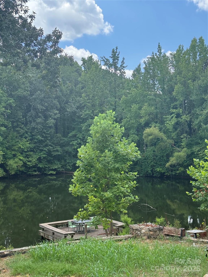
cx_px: 104
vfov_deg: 39.7
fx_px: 385
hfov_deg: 30.3
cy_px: 138
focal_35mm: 48
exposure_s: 1/1059
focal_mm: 6.76
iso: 64
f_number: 1.78
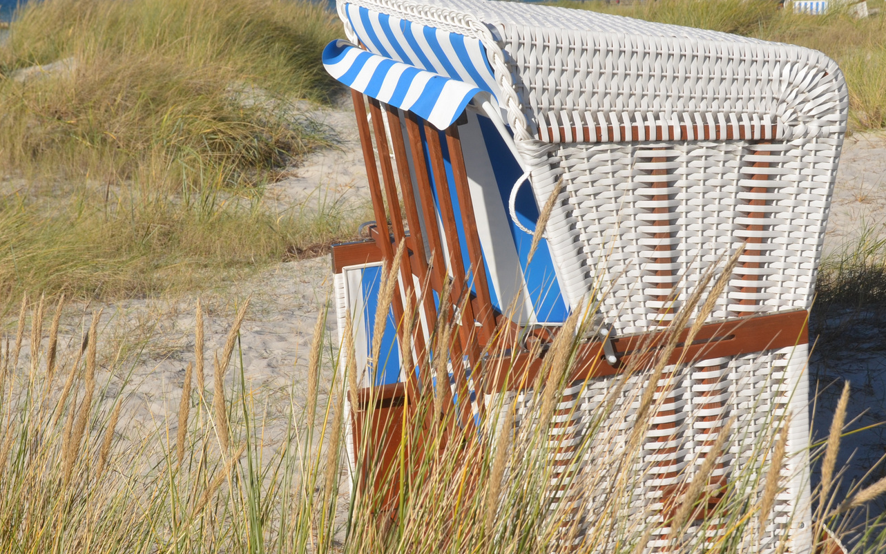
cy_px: 249
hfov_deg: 29.0
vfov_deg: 18.4
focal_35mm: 71
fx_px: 1709
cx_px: 369
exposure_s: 1/320
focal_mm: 31
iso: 100
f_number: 9
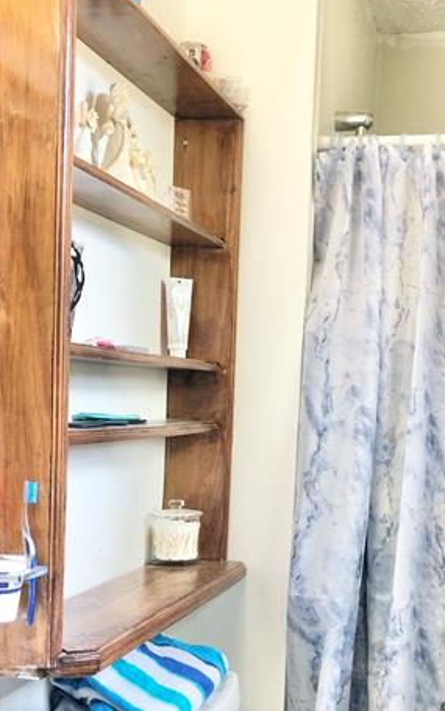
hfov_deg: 25.7
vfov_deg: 39.7
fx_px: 970
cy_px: 483
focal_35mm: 50
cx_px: 301
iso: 40
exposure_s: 1/24
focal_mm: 3.99
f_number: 1.8
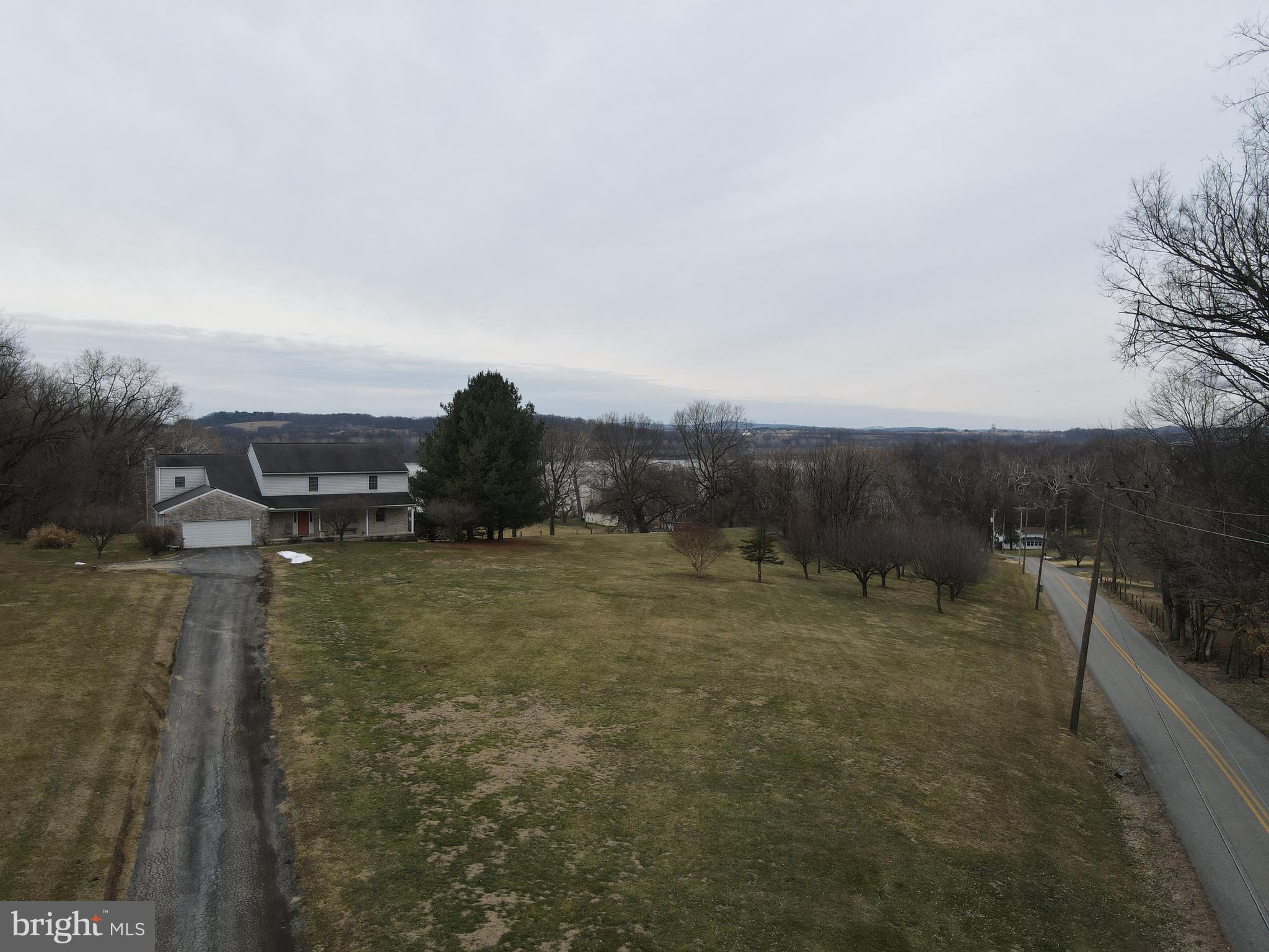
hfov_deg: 71.6
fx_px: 880
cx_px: 634
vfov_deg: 56.8
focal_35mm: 24
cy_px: 476
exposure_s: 1/350
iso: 100
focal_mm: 4.5
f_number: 2.8
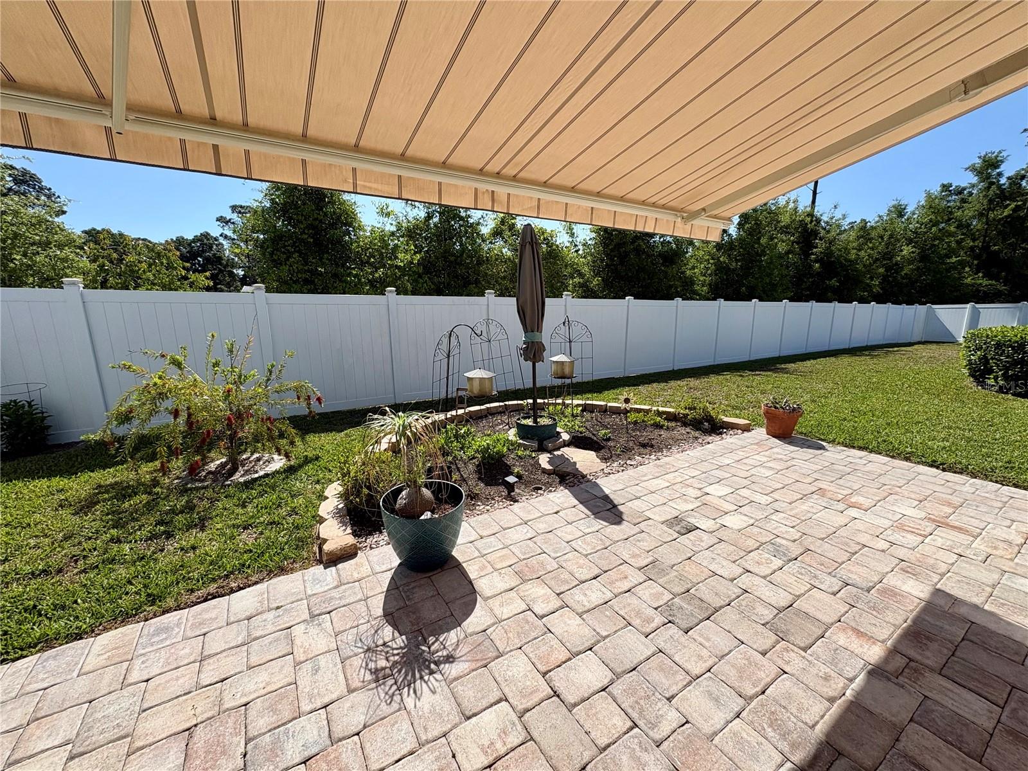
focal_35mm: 14
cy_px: 386
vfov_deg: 85.7
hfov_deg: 102.1
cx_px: 514
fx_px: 416
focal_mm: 2.22
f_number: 2.2
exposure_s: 1/1976
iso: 50
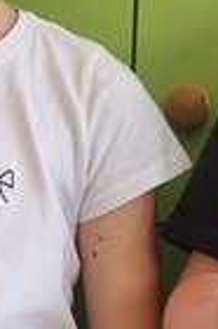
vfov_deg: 15.2
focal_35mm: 135
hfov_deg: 10.1
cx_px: 169
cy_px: 137
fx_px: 1229
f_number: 1.8
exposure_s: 1/100
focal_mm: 5.4
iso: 125
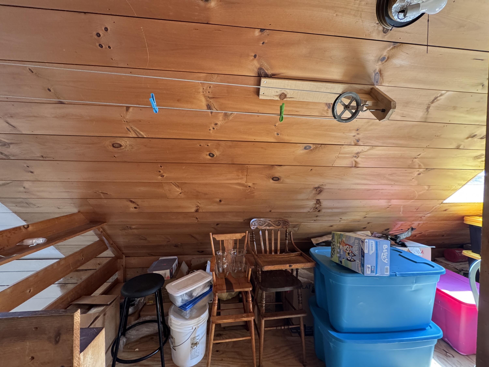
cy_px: 184
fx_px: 198
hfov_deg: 102.1
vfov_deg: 85.7
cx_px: 244
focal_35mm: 14
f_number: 2.2
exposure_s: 1/81
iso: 320
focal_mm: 2.22
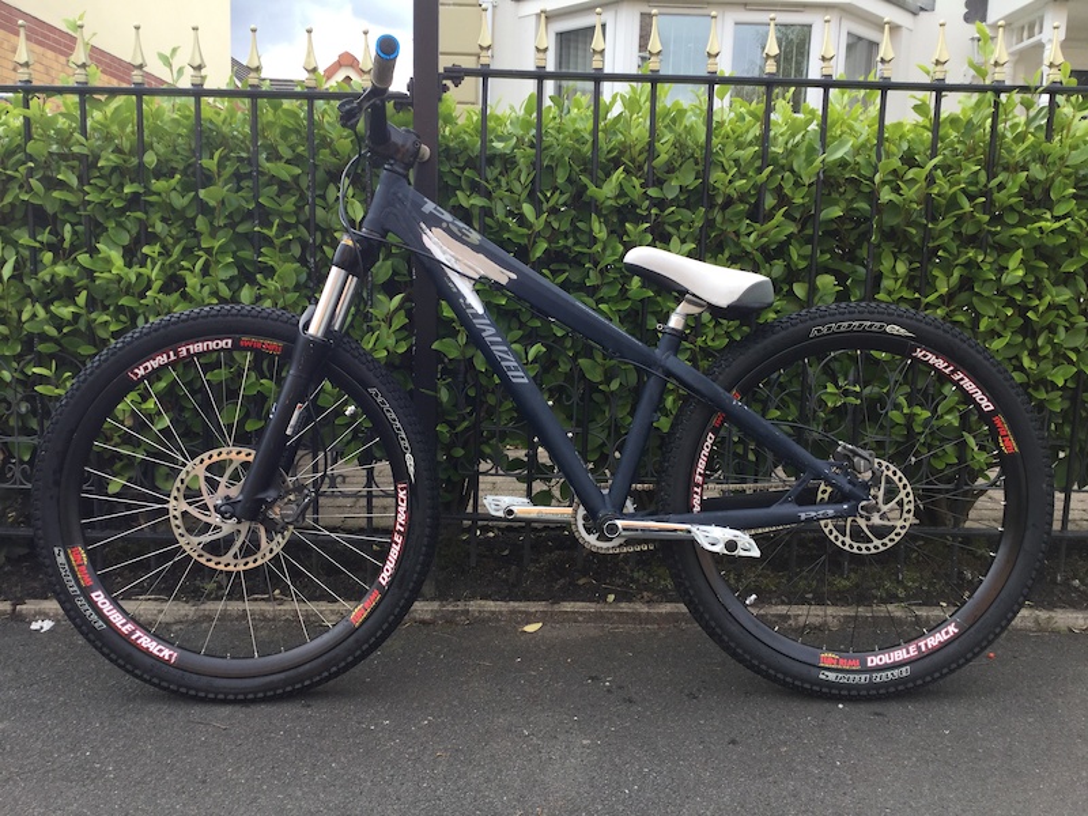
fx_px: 974
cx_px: 544
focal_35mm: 31
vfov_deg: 45.4
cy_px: 408
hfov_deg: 58.4
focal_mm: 3.3
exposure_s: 1/301
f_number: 2.4
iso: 25
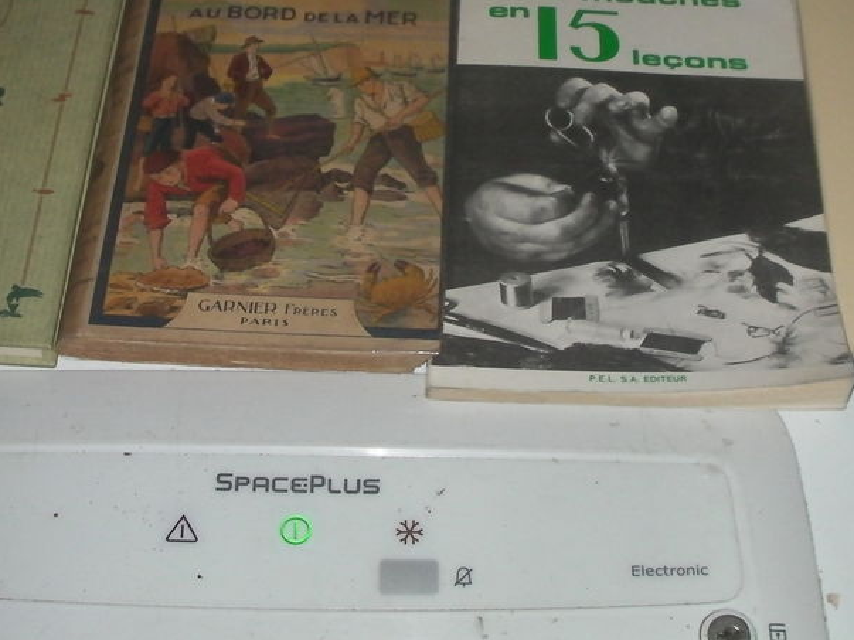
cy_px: 122
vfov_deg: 22.9
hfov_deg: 30.7
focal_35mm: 63
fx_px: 1554
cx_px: 433
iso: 200
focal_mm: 6.3
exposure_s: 1/30
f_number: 5.6
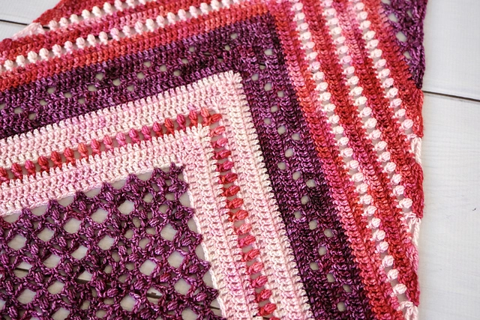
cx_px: 240
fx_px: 547
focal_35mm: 41
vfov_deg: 32.6
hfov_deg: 47.4
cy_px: 160
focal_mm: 27.5
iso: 1250
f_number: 4
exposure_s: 1/100
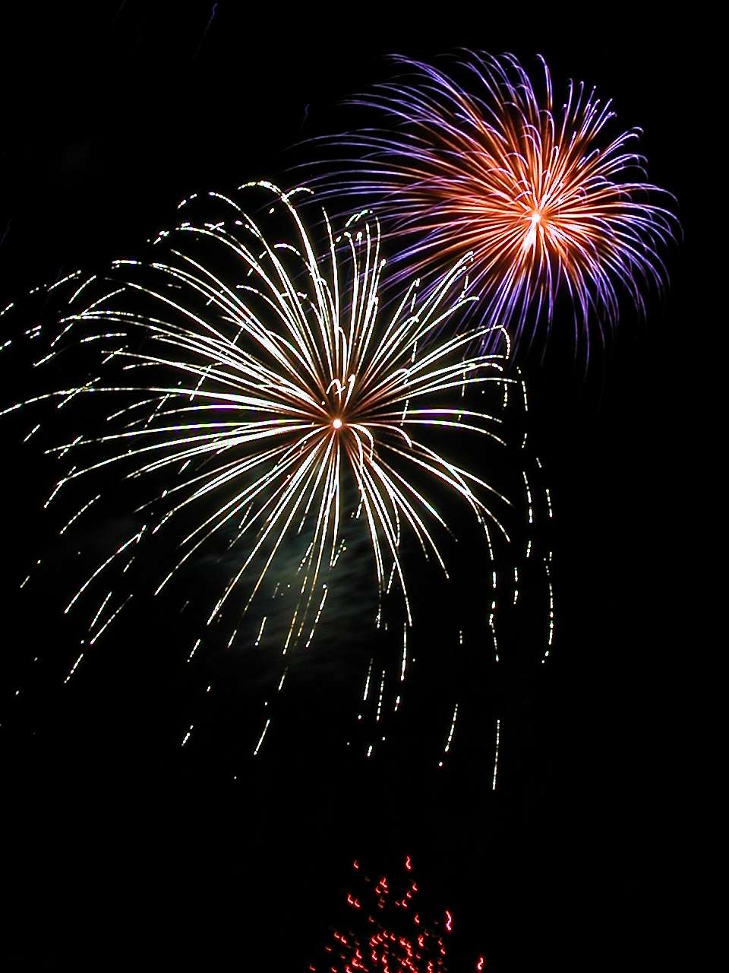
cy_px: 486
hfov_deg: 40.7
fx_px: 983
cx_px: 364
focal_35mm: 35
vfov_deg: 52.6
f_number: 8
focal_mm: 8.9
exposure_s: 4
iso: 100
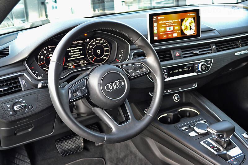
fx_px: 331
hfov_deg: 41.1
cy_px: 82
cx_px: 124
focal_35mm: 48
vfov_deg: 28.1
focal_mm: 32
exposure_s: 1/15
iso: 1400
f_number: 4.8
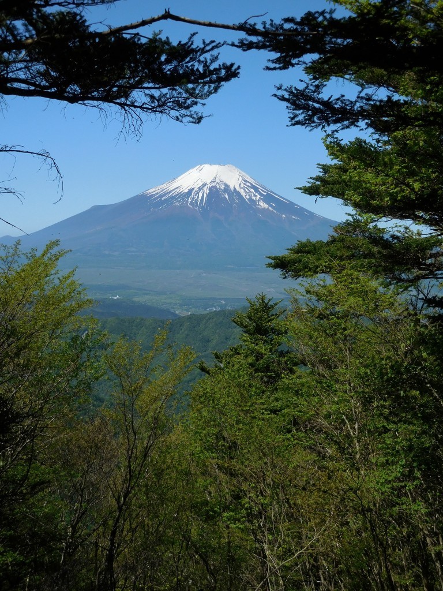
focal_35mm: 52
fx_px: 887
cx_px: 222
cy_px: 296
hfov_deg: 28.0
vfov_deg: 36.8
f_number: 4.3
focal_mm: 9.4
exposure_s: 1/1000
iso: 125
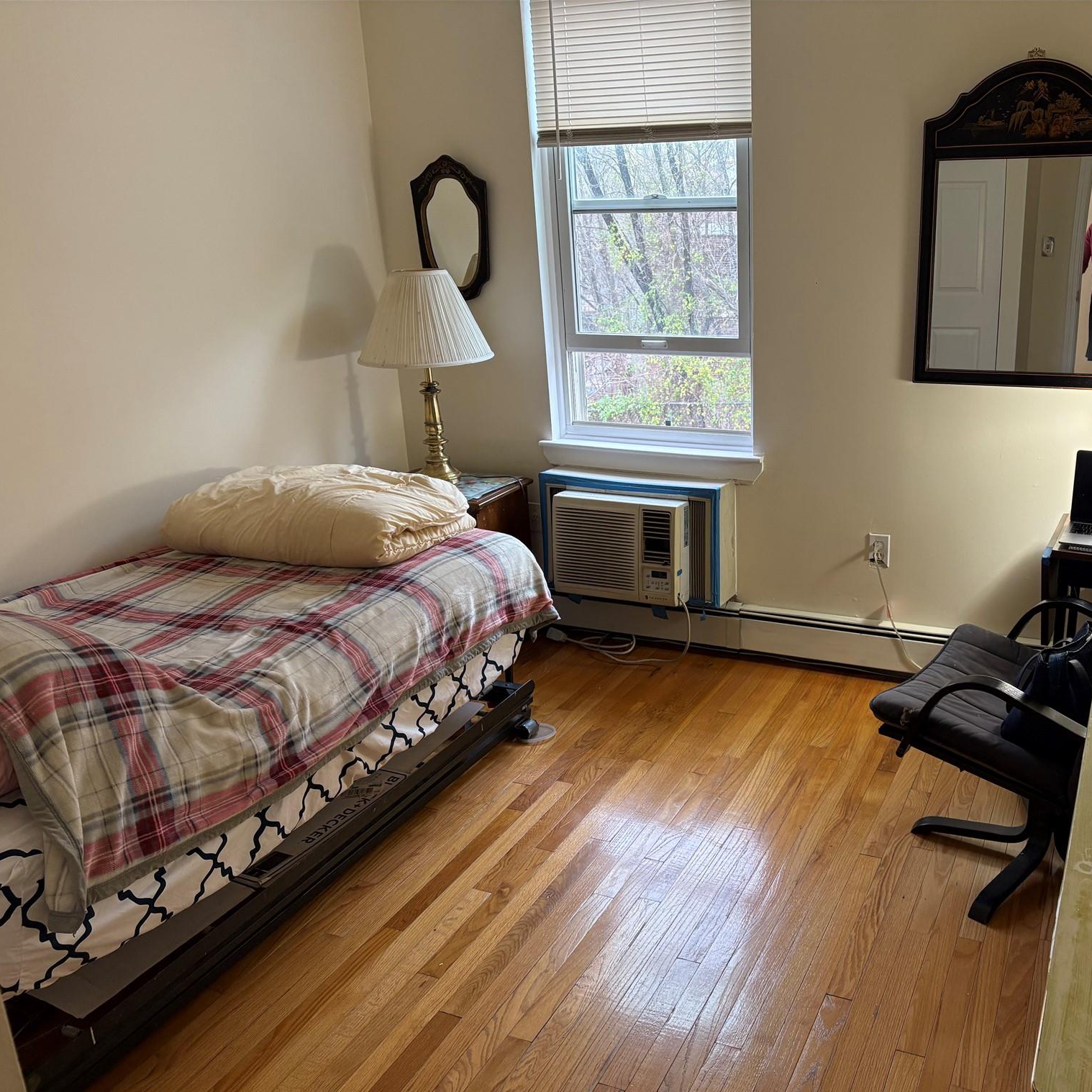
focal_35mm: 31
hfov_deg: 51.8
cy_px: 552
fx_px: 1106
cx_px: 699
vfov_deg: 52.5
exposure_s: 1/60
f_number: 1.6
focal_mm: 5.96
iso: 125
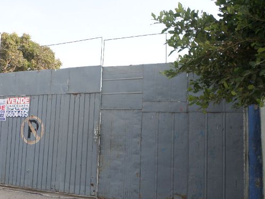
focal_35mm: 32
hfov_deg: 56.5
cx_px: 111
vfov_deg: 44.1
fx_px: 245
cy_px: 112
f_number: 2.5
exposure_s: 1/500
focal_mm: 4.5
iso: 80
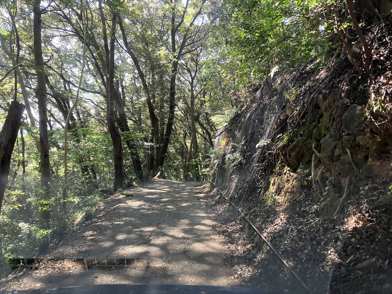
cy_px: 147
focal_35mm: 28
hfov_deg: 63.4
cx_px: 196
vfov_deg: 49.7
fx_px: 317
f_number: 1.8
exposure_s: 1/60
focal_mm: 3.99
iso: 100
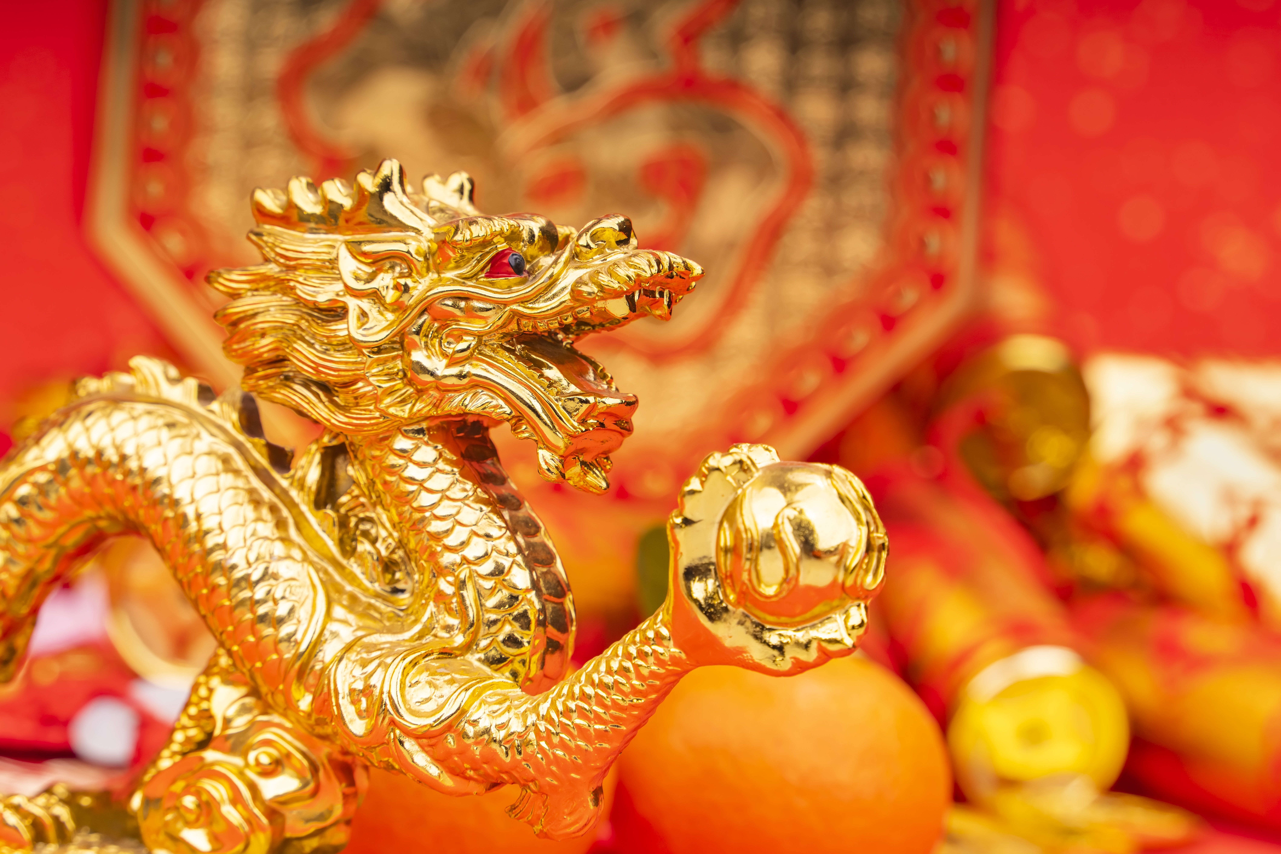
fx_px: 5444
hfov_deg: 13.4
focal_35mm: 153
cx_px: 640
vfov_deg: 9.0
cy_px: 427
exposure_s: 1/250
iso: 100
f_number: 10
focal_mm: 153
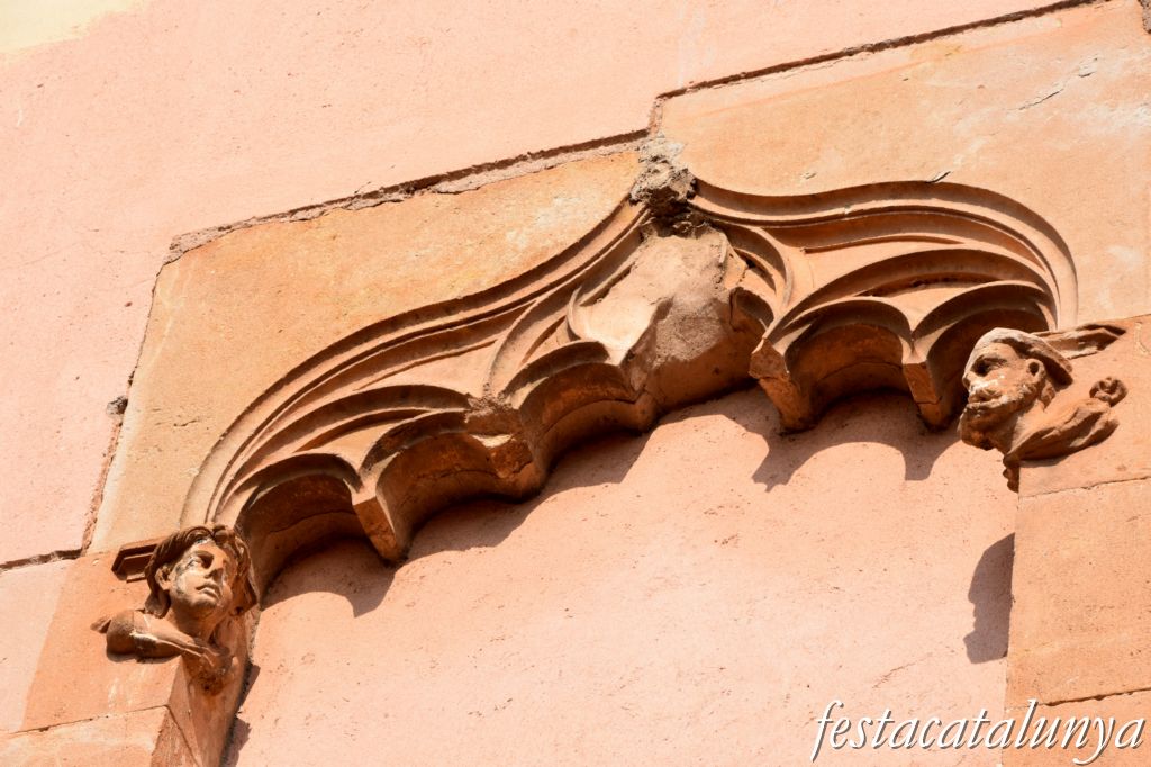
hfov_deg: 14.4
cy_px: 384
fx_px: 4554
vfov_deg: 9.6
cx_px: 576
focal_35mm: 142
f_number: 13
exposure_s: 1/640
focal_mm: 95
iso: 400
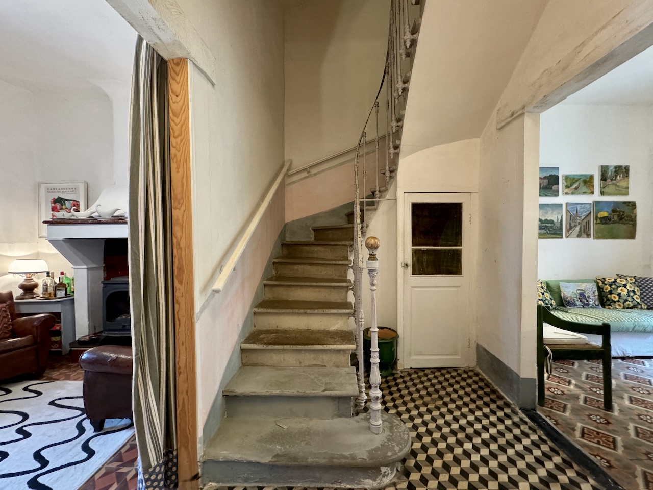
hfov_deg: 102.1
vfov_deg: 85.7
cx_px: 326
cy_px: 245
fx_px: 264
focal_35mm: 14
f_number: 2.2
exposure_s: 1/50
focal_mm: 2.22
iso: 800
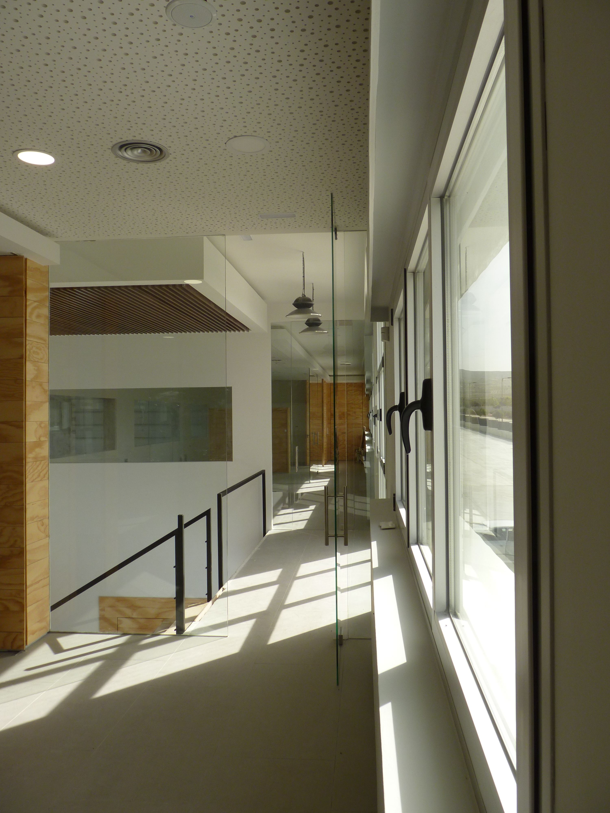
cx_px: 305
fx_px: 634
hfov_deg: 51.4
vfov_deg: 65.3
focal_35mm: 27
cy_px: 406
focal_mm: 4.8
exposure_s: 1/160
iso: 100
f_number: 4
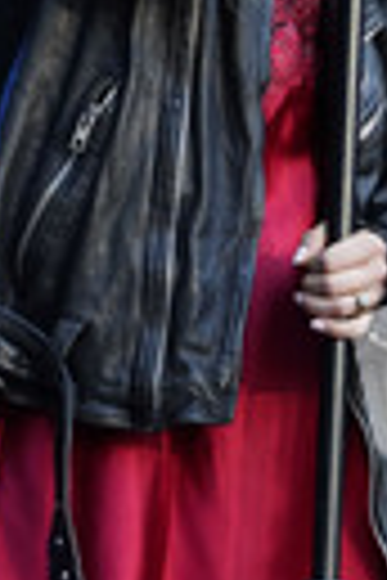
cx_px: 176
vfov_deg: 3.9
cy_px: 130
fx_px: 8417
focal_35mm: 522
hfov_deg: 2.6
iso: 1600
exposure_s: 1/200
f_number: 8
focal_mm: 168
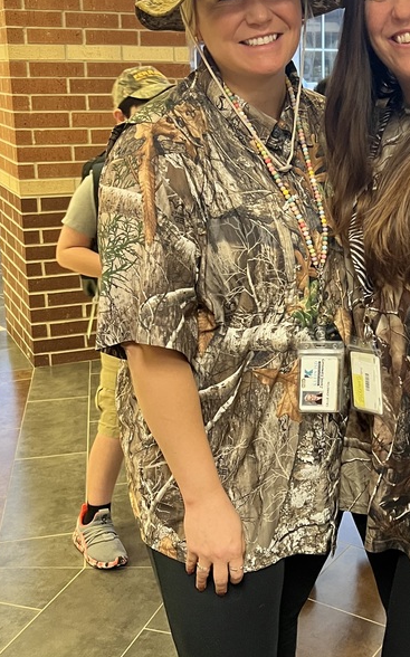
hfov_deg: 26.2
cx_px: 346
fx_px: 859
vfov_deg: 41.7
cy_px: 273
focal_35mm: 48
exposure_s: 1/60
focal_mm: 5.7
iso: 320
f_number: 1.5
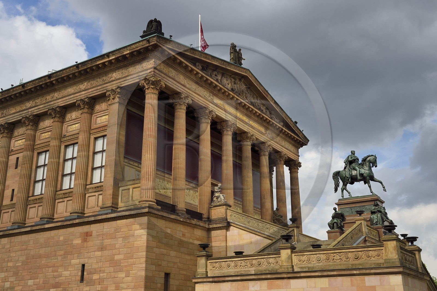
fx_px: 485
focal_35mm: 40
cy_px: 146
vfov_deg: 33.4
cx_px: 218
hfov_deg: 48.5
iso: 200
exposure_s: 1/250
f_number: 13
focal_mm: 40
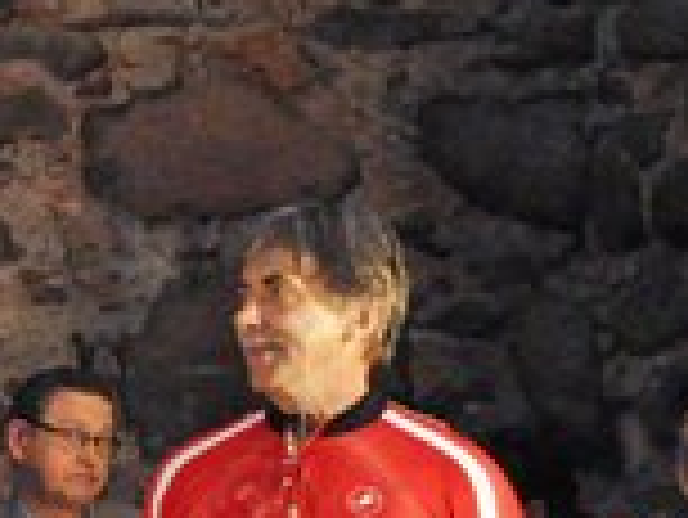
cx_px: -490
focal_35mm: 177
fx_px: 3521
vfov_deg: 8.3
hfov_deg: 10.6
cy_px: 608
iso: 3200
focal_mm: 29
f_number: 13
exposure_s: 1/60
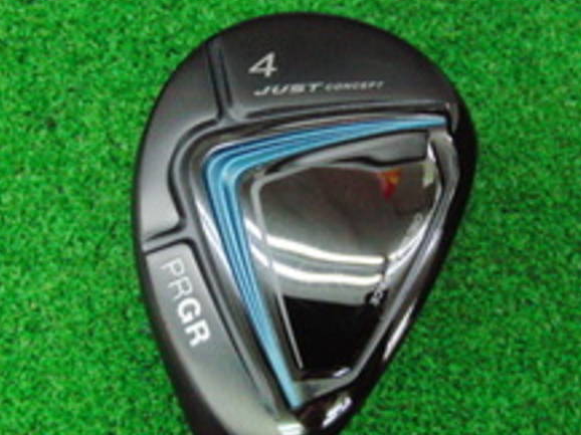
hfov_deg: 45.8
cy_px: 234
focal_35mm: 41
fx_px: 688
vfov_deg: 35.1
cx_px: 288
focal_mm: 6.42
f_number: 3.6
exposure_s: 1/250
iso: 3200
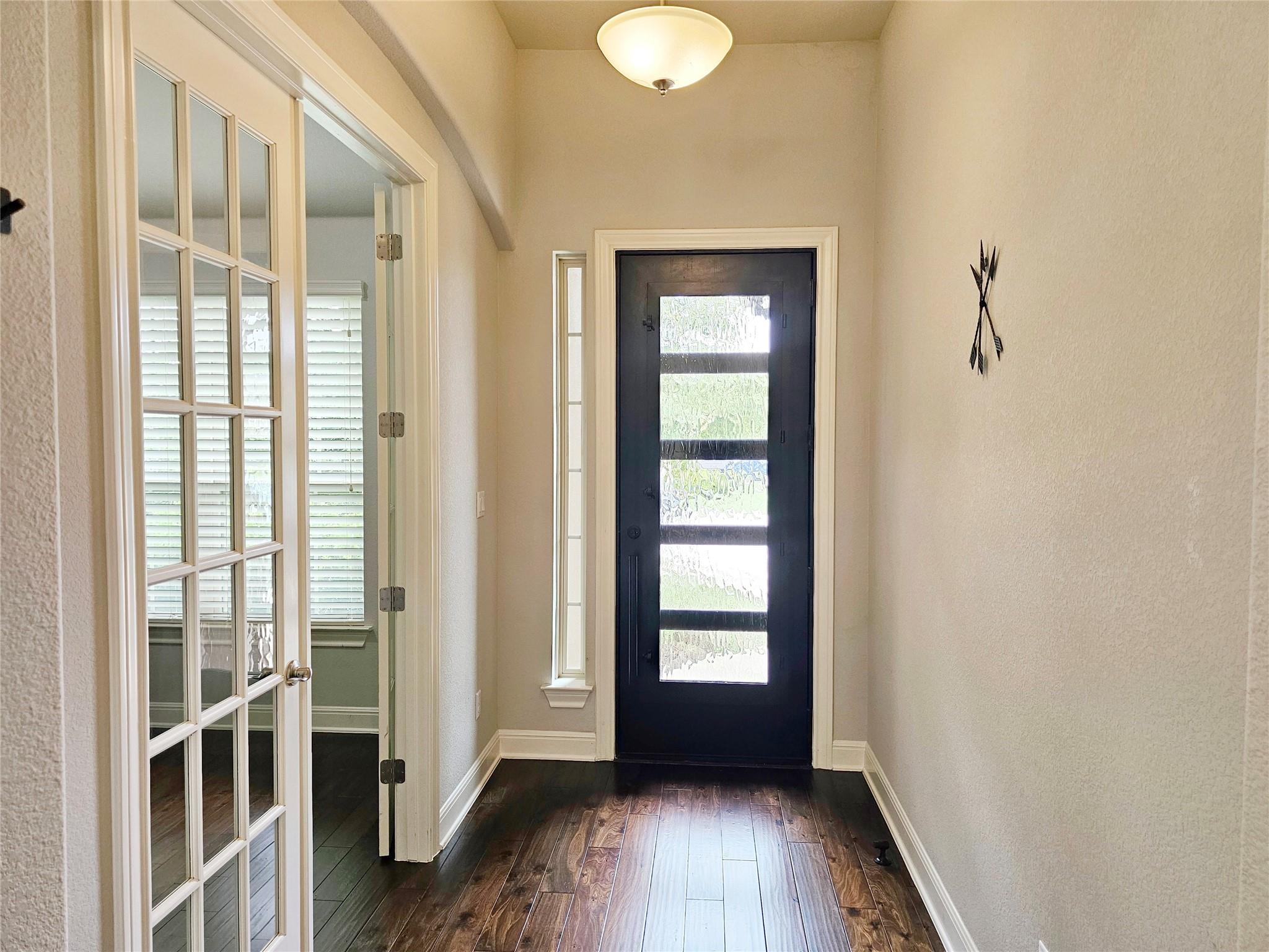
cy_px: 476
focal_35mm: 23
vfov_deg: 58.9
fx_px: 843
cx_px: 634
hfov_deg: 73.9
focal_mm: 6.3
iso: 160
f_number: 1.7
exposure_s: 1/120
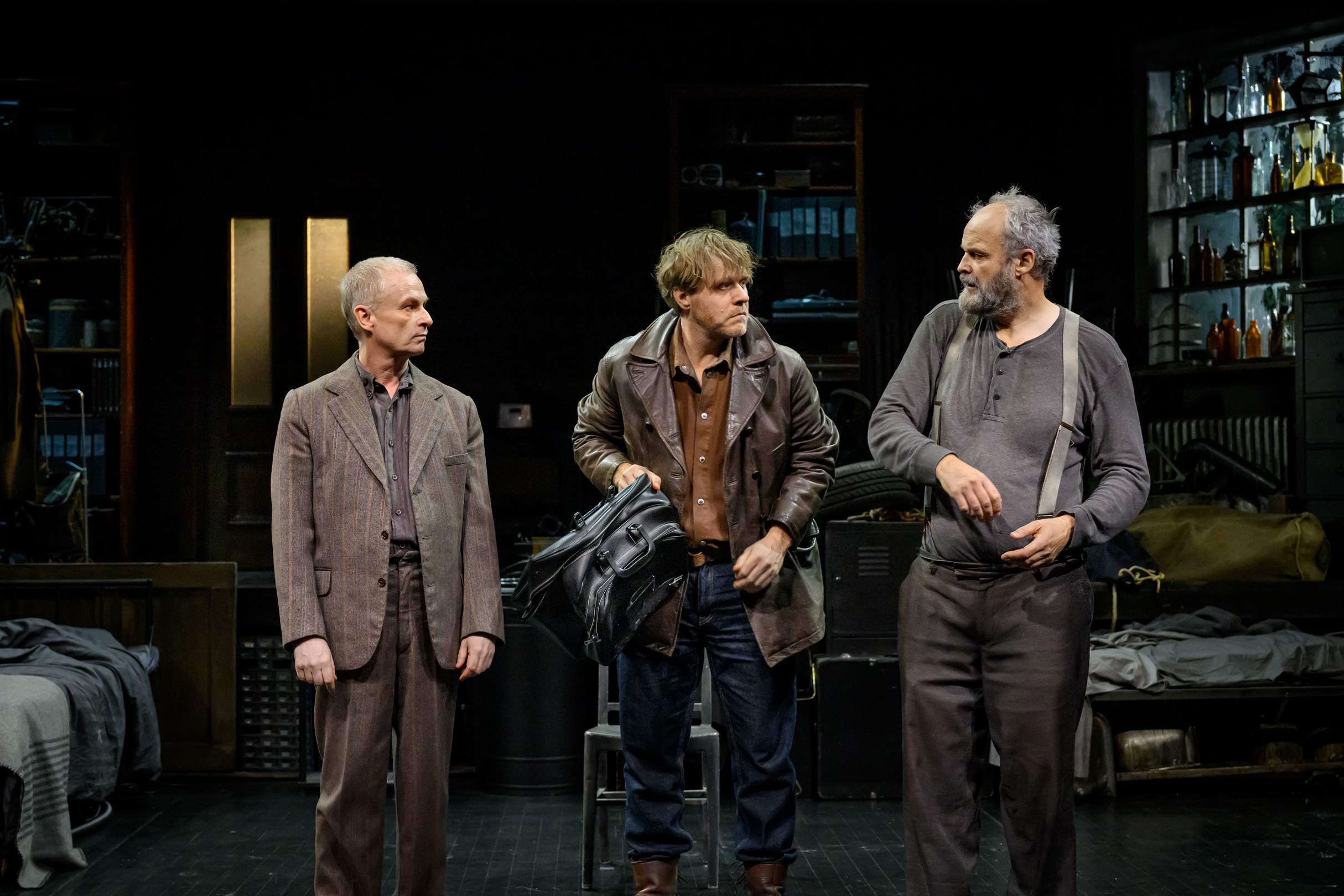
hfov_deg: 40.3
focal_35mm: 49
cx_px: 669
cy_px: 450
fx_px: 1829
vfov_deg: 27.5
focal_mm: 48
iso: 6400
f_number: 4
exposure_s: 1/250
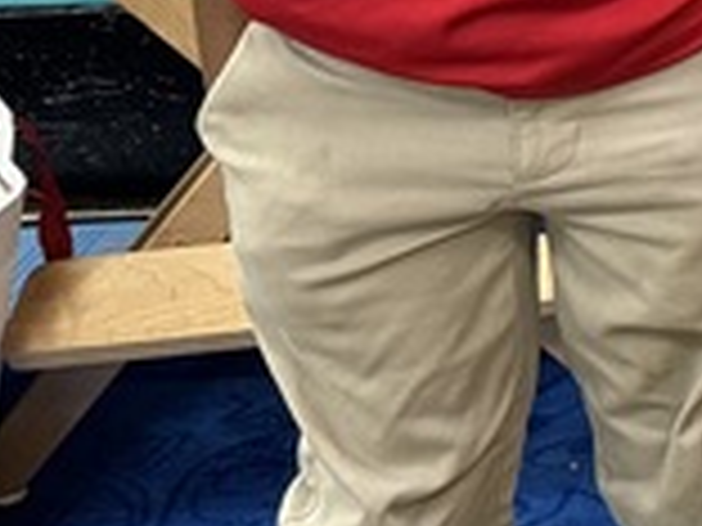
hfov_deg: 9.3
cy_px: -247
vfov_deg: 9.2
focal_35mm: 158
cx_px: 2232
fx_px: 3204
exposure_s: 1/60
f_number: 1.78
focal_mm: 6.76
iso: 250
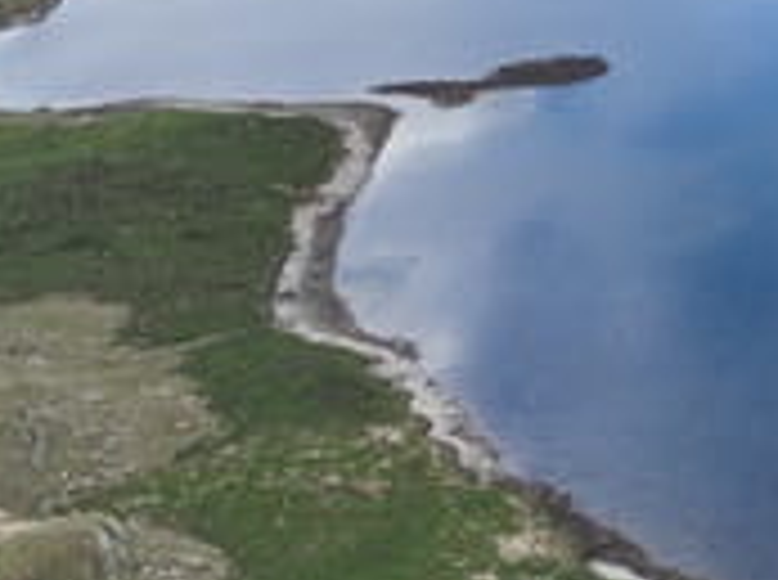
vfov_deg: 13.9
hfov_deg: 15.2
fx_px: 2333
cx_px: 1574
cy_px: -65
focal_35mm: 104
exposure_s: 1/2000
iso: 100
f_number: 2.8
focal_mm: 12.29
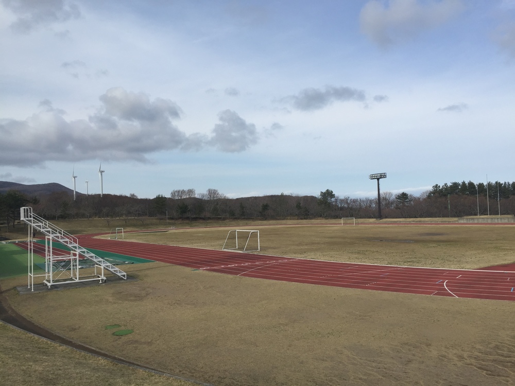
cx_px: 258
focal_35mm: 29
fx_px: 431
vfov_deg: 48.2
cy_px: 193
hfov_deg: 61.7
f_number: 2.2
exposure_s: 1/2083
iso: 32
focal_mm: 4.15
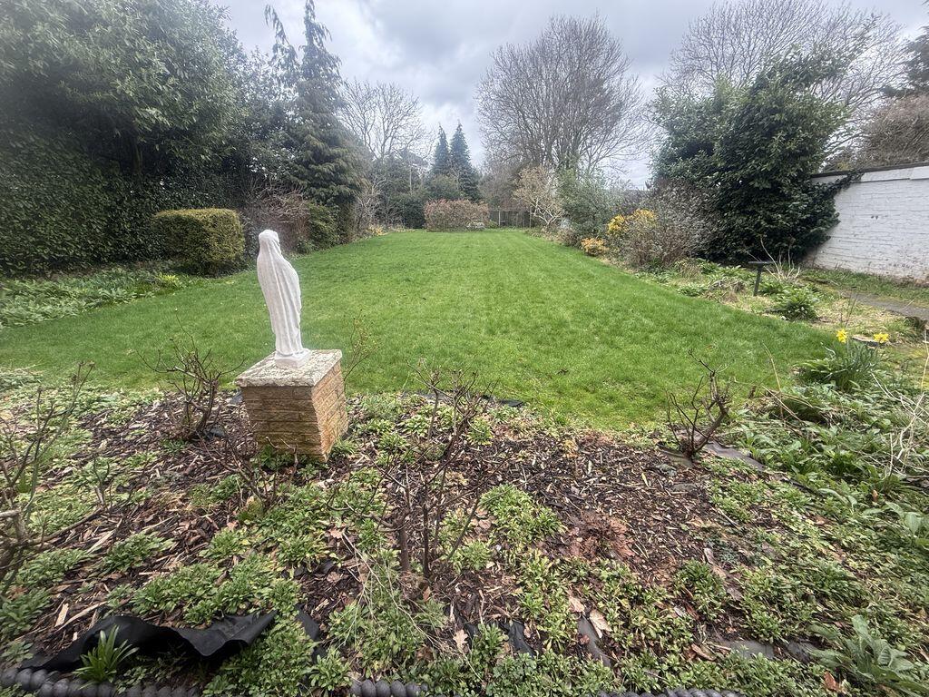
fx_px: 376
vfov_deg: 85.7
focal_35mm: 14
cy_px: 348
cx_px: 464
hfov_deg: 102.1
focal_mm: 2.22
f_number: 2.2
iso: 50
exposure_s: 1/169
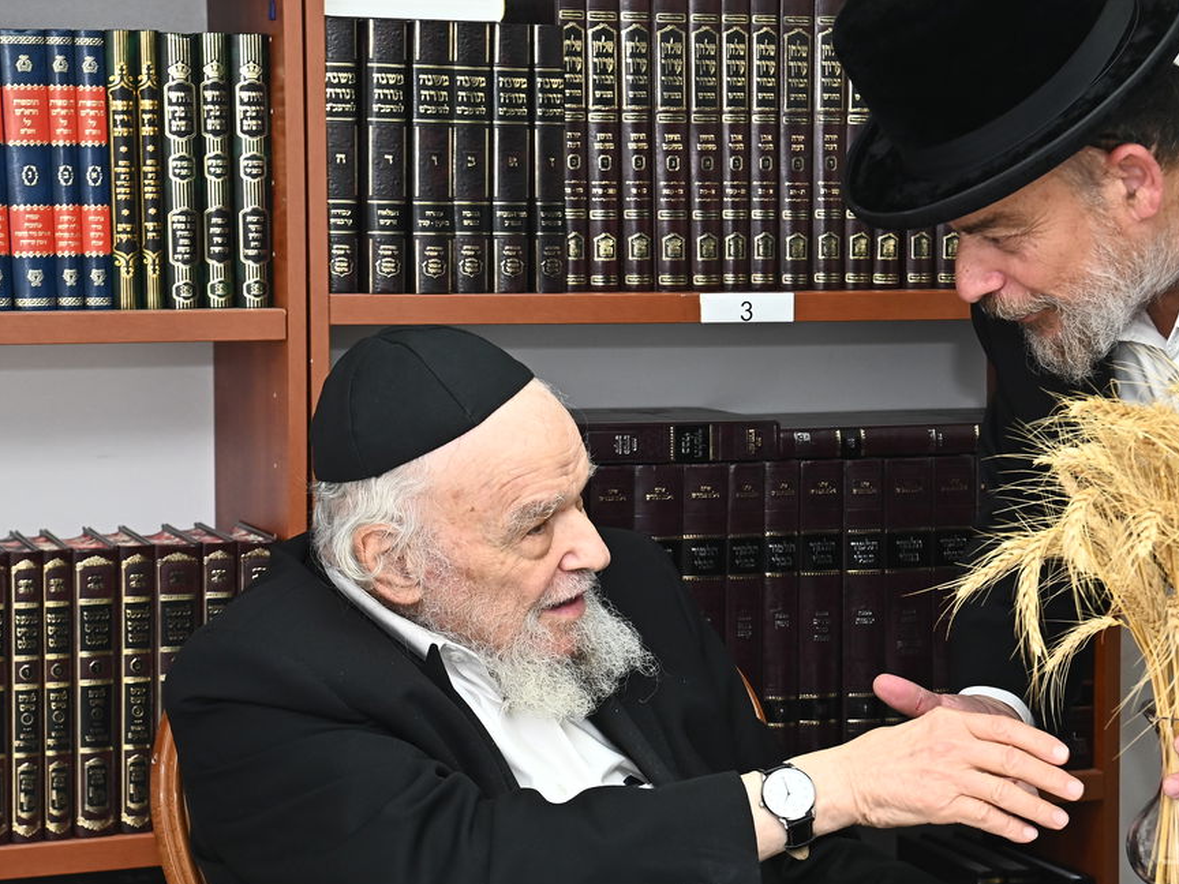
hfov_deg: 18.0
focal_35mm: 109
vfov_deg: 13.6
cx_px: 801
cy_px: 460
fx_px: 3712
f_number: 7.1
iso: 1250
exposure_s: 1/200
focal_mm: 70
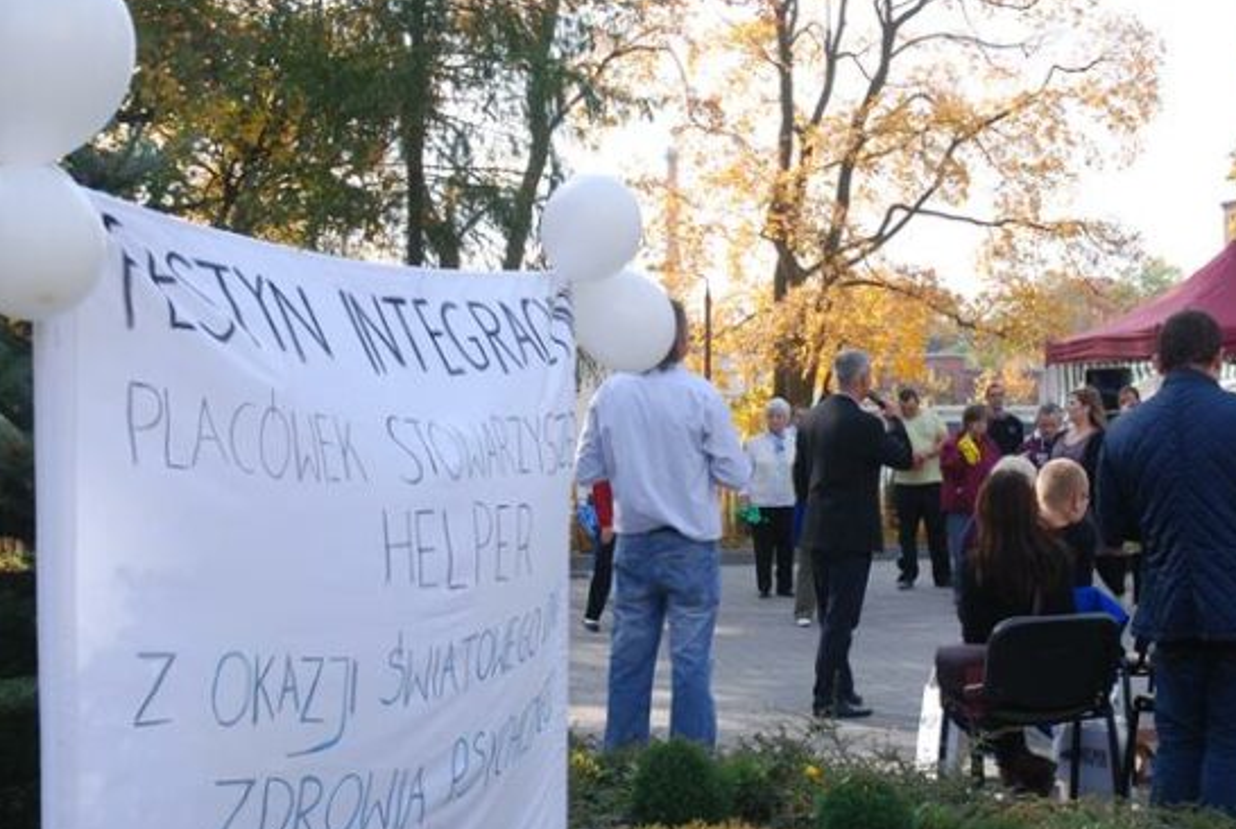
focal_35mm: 53
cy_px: 480
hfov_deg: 37.5
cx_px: 758
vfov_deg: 25.7
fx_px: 1812
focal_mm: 25
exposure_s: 1/125
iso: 100
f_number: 5.6
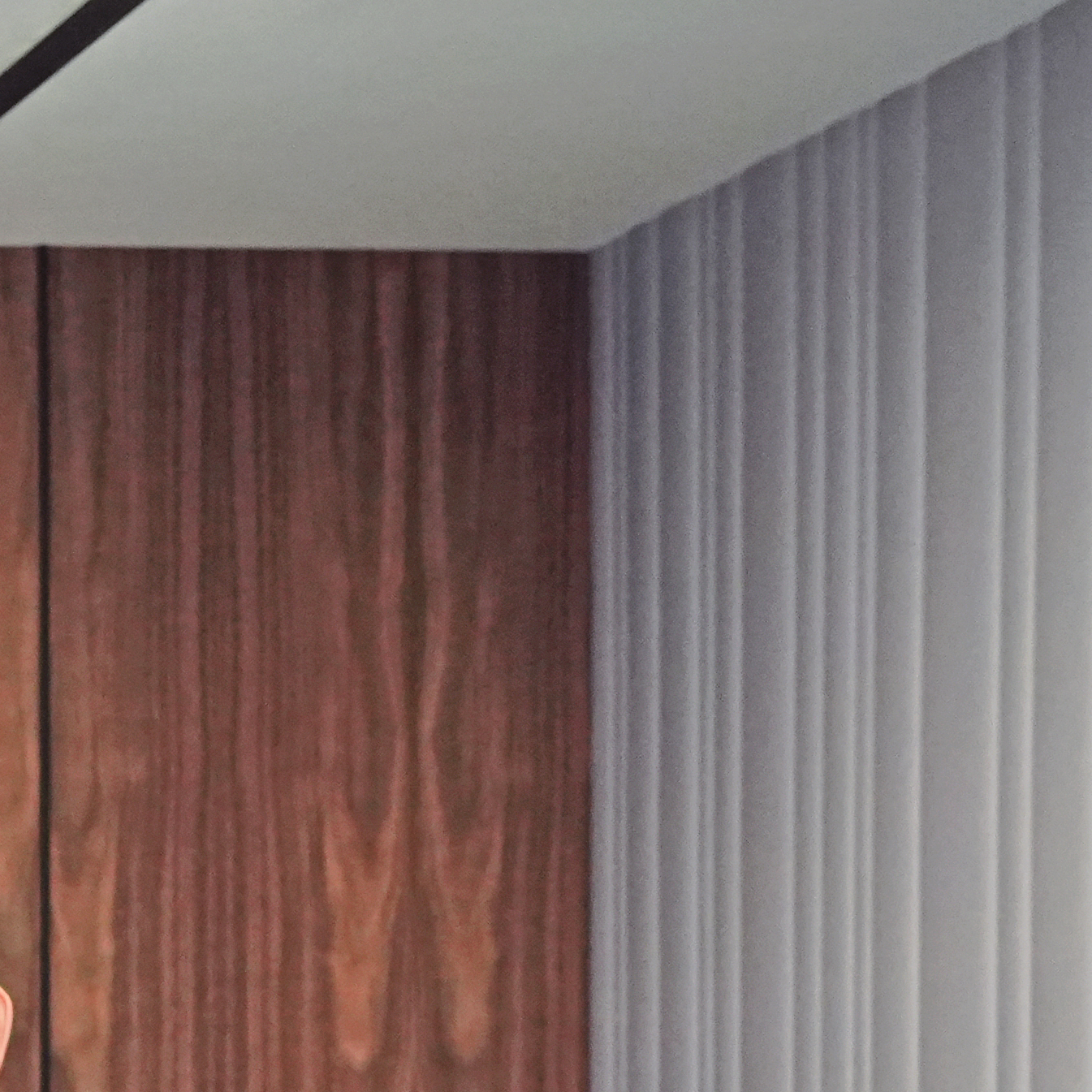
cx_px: -1566
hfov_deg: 9.9
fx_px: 5532
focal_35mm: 155
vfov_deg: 10.8
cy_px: 1754
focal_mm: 35
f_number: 4.5
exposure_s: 1/160
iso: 2000
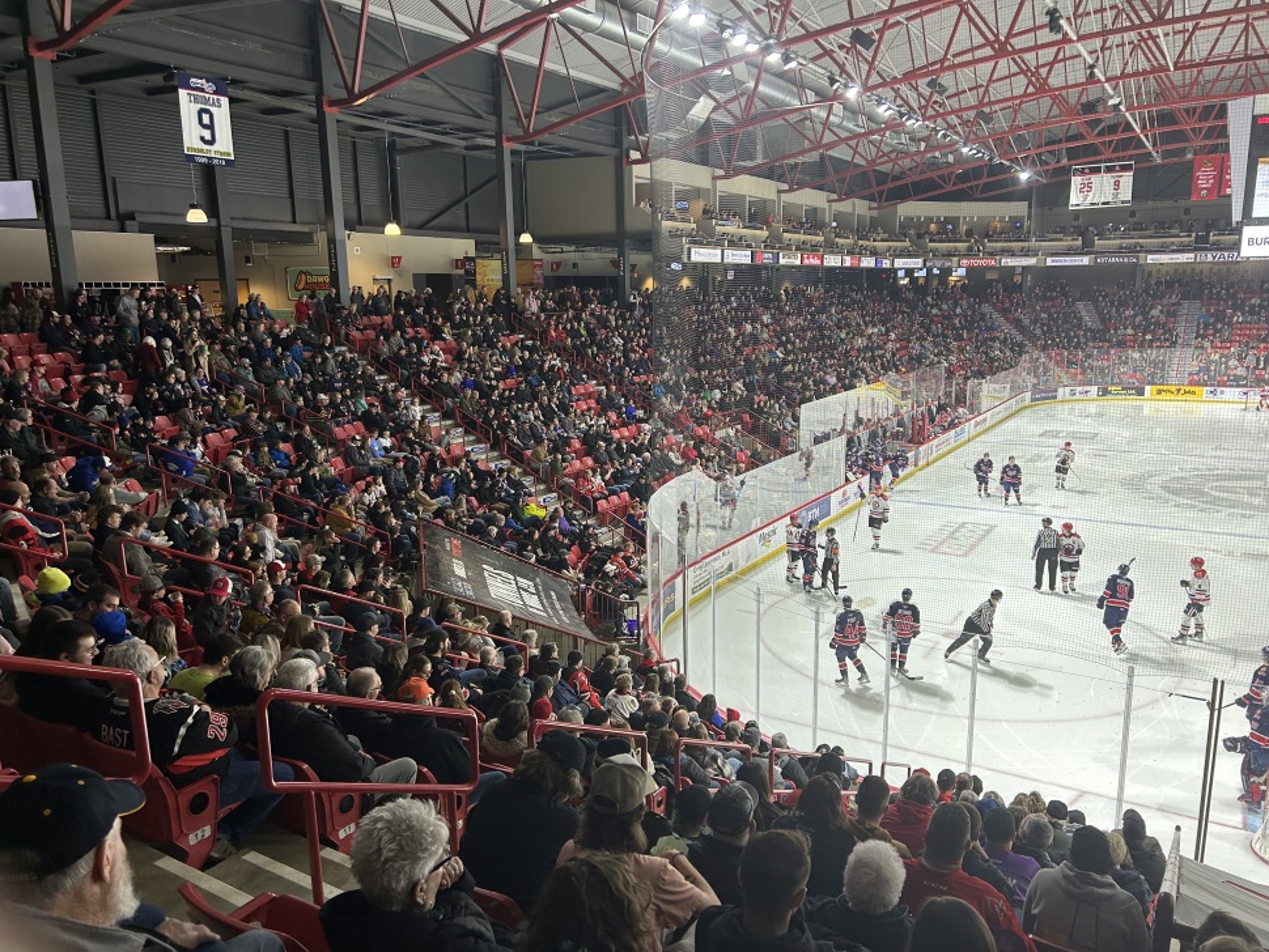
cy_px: 476
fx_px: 953
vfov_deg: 53.1
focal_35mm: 26
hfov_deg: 67.3
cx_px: 634
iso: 80
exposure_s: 1/120
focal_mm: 5.7
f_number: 1.5
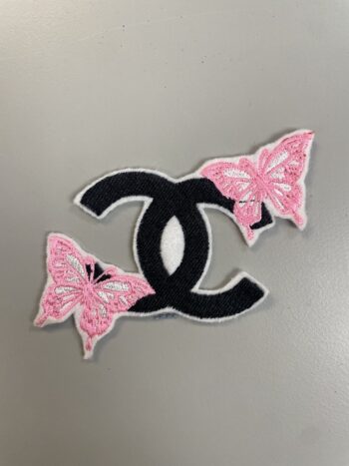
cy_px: 233
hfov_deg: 53.0
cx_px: 174
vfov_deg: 67.3
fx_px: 350
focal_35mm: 26
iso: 100
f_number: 1.6
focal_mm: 4.2
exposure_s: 1/120
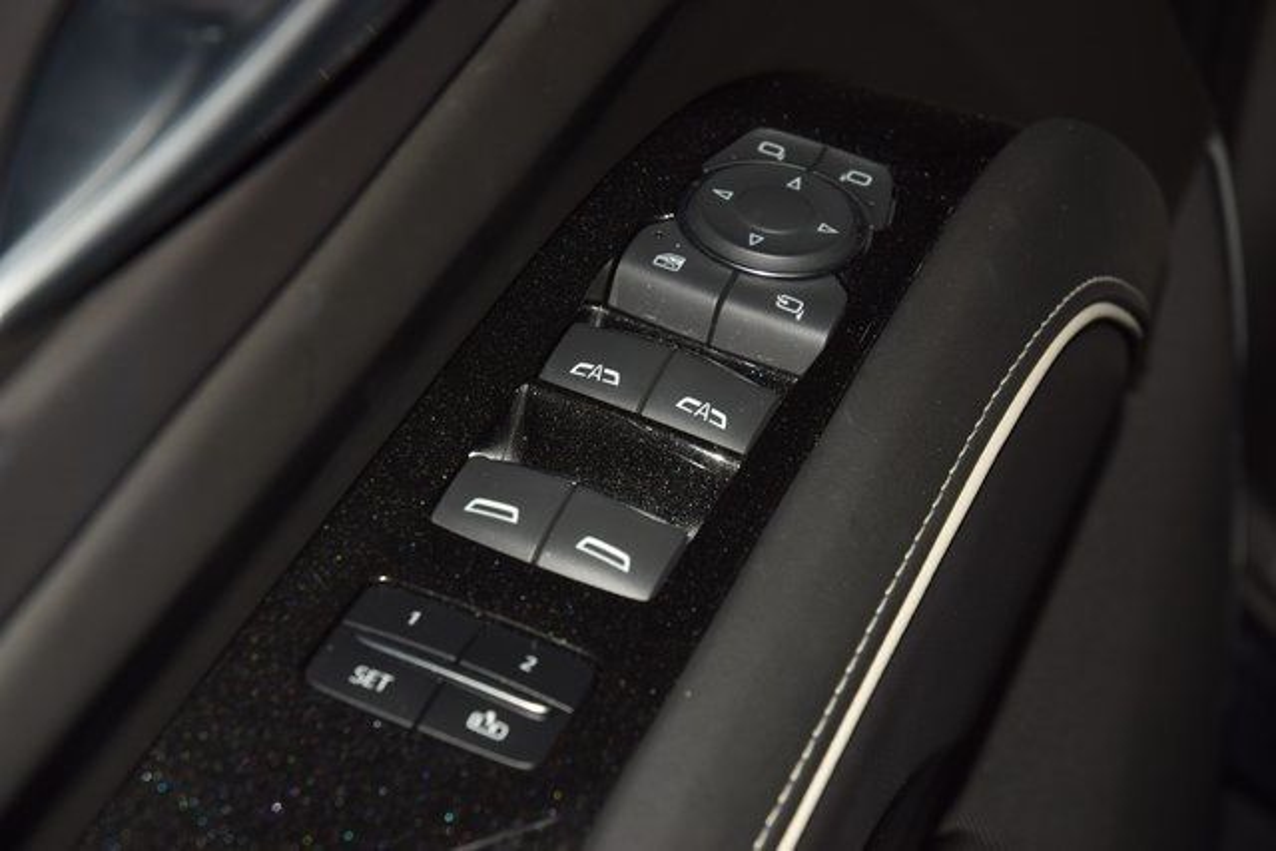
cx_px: 638
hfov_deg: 19.5
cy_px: 426
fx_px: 3722
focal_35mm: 105
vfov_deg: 13.0
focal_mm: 70
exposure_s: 1/125
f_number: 8
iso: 100
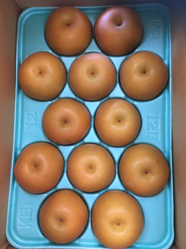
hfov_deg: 48.2
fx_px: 208
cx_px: 93
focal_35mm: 29
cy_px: 124
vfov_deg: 61.7
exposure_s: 1/33
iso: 125
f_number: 2.2
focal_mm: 4.15
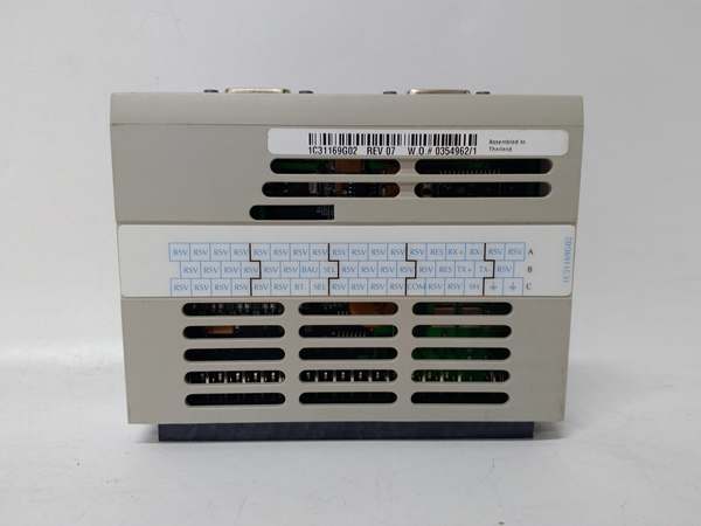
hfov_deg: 65.3
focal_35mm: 27
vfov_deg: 51.4
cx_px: 350
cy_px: 263
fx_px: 547
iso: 188
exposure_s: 1/33
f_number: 2
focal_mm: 3.79
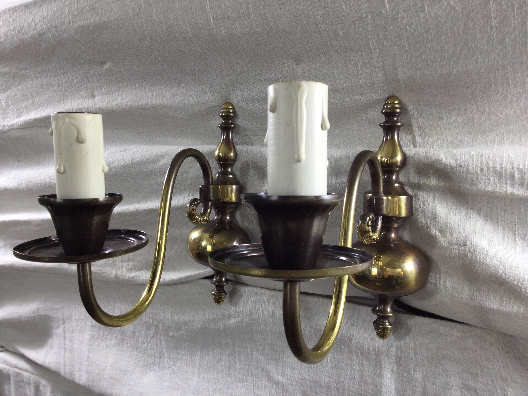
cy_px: 198
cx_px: 264
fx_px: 473
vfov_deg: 45.4
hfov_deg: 58.4
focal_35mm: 31
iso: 25
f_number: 2.4
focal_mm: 3.3
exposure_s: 1/50
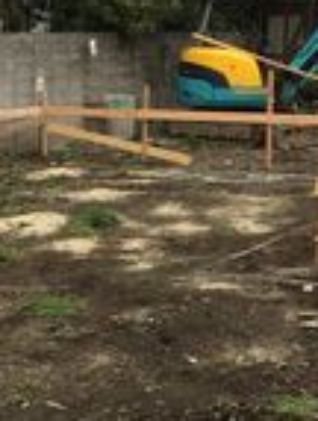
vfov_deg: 21.5
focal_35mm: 91
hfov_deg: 16.3
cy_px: 247
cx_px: 144
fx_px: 1110
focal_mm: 4.15
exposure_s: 1/120
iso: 32
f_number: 2.2
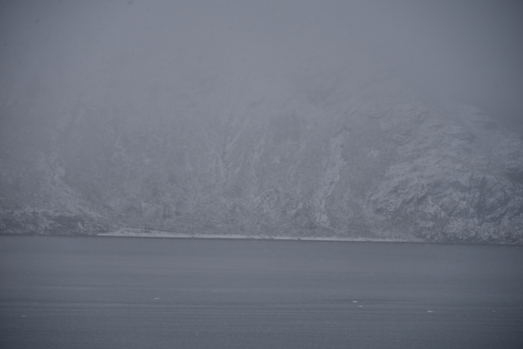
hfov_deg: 13.7
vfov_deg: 9.2
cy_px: 174
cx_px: 262
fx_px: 2180
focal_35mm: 150
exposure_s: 1/320
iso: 140
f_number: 5.6
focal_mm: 150
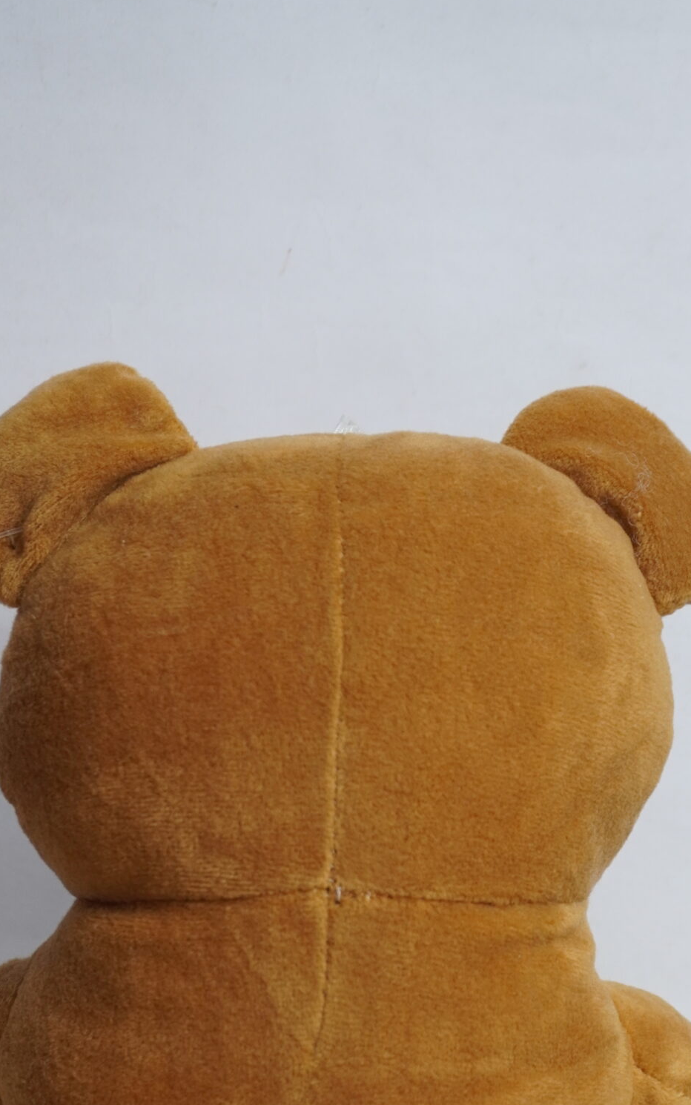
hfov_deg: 18.4
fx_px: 2135
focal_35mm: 71
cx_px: 321
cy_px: 926
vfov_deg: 28.2
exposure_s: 1/25
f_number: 5
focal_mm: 27
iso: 500
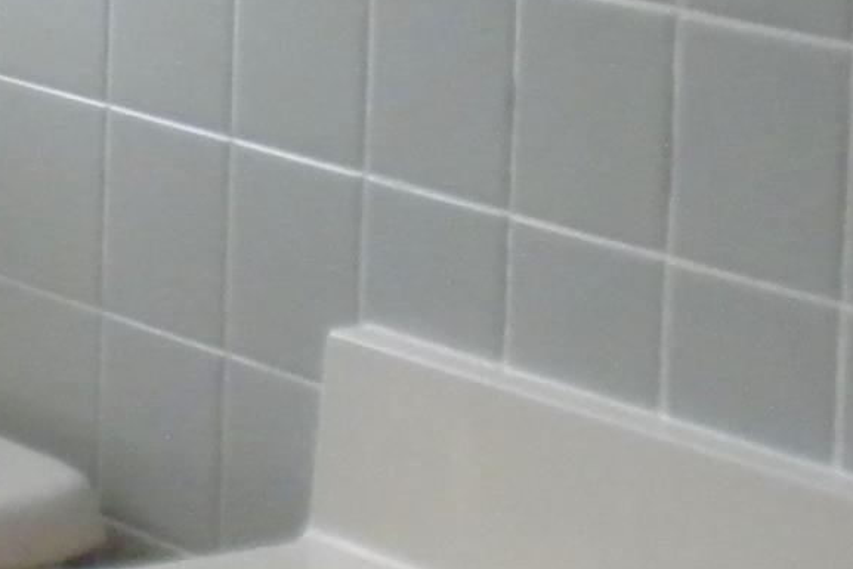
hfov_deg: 10.2
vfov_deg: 6.9
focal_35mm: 200
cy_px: 59
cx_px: -69
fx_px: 4740
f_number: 3.5
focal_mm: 6.6
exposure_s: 1/51.6
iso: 400
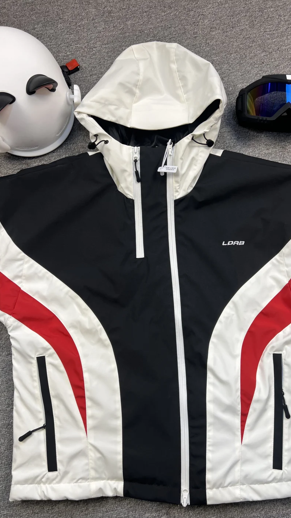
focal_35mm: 29
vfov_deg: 66.1
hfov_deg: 40.1
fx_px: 398
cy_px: 261
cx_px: 159
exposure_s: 1/100
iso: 40
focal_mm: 5.7
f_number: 1.5
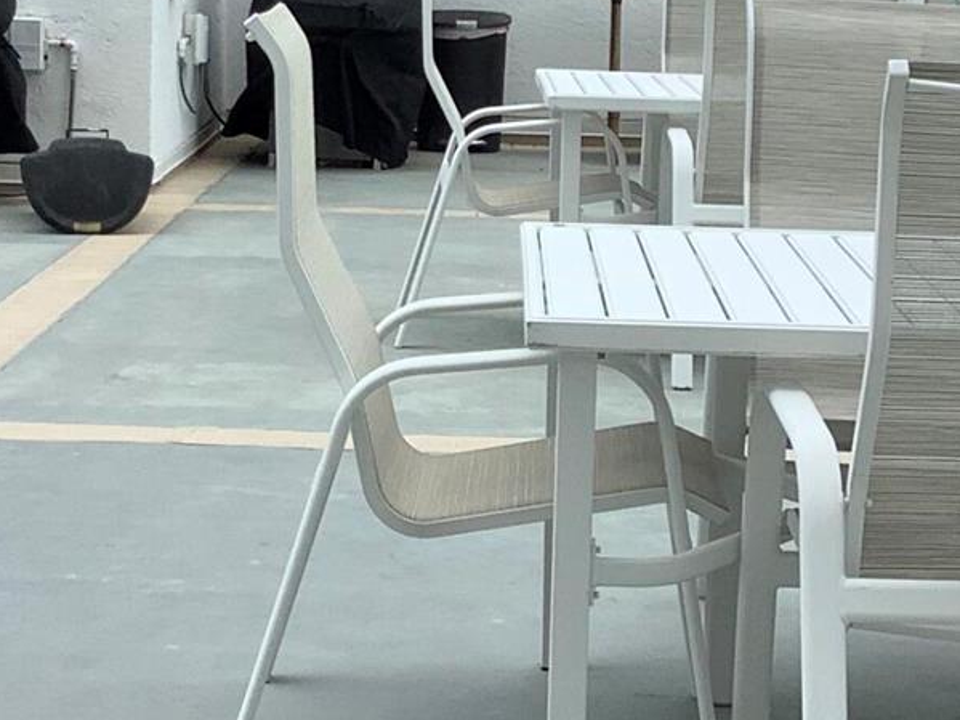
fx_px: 2939
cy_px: 271
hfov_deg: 18.5
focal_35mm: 106
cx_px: 455
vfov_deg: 13.9
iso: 25
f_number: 2.4
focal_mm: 3.3
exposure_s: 1/543
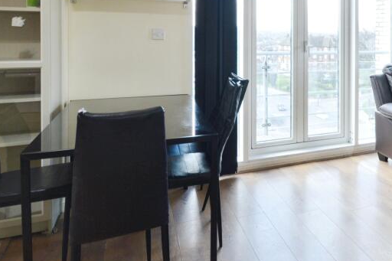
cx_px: 315
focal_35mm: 30
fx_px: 327
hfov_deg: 57.3
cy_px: 29
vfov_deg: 40.5
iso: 100
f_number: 9
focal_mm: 10
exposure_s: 1/5
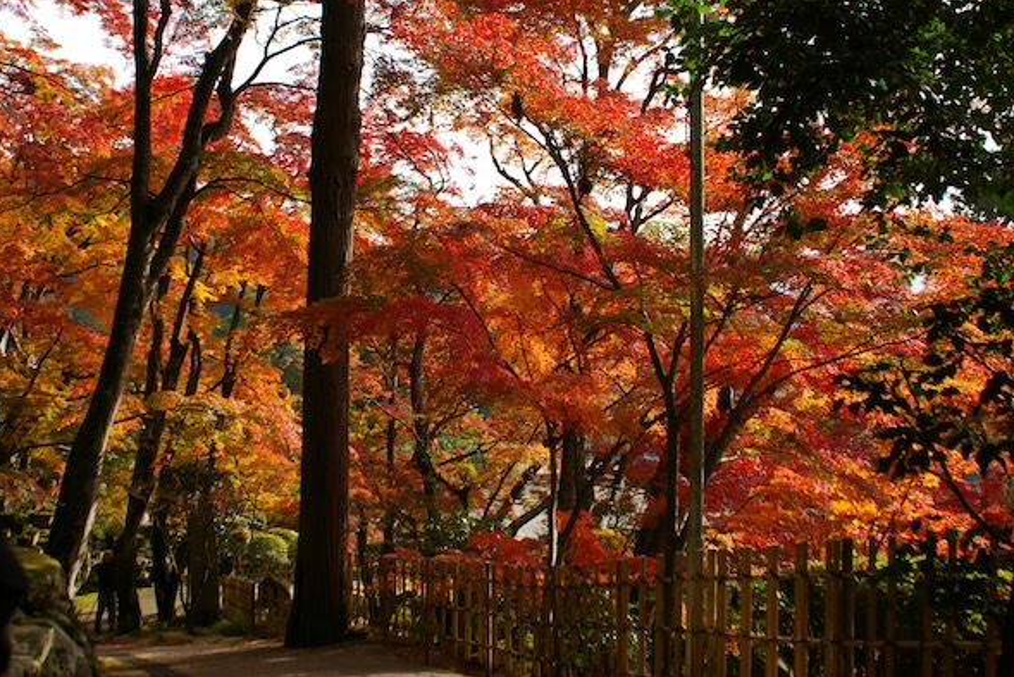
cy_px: 337
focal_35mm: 57
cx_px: 511
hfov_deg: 35.3
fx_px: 1592
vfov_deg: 24.0
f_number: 4
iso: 400
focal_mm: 37
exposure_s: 1/1000
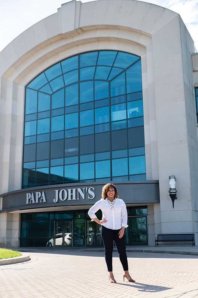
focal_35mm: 45
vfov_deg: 43.6
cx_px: 99
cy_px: 149
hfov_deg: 29.9
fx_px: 371
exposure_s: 1/2000
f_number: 3.6
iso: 640
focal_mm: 30.2
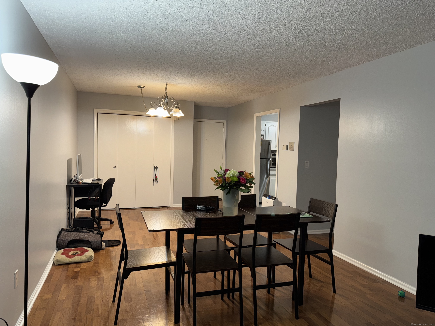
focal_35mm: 24
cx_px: 218
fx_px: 302
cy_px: 163
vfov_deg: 56.8
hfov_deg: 71.6
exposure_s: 1/23
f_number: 1.78
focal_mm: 6.76
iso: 64
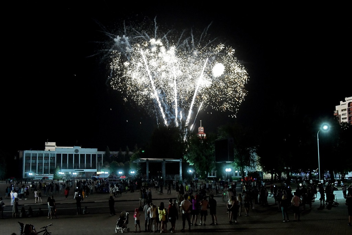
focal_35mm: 40
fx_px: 396
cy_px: 118
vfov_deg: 33.0
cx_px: 176
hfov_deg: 47.9
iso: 1600
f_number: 5
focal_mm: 27
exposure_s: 1/10
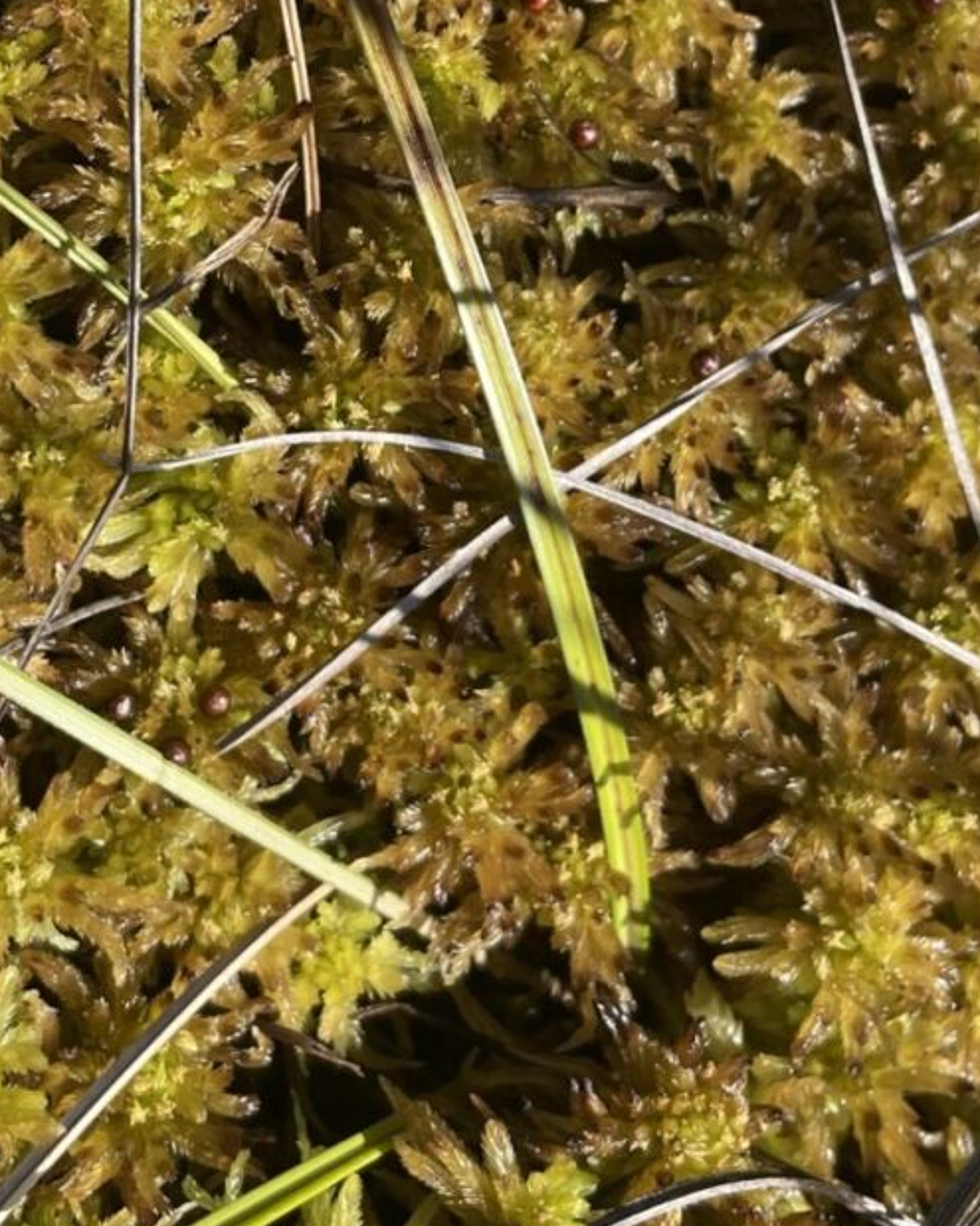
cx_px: 291
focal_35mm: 63
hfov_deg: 24.0
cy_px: 238
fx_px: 2285
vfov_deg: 29.3
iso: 32
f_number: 1.6
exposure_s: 1/1383
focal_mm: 4.2
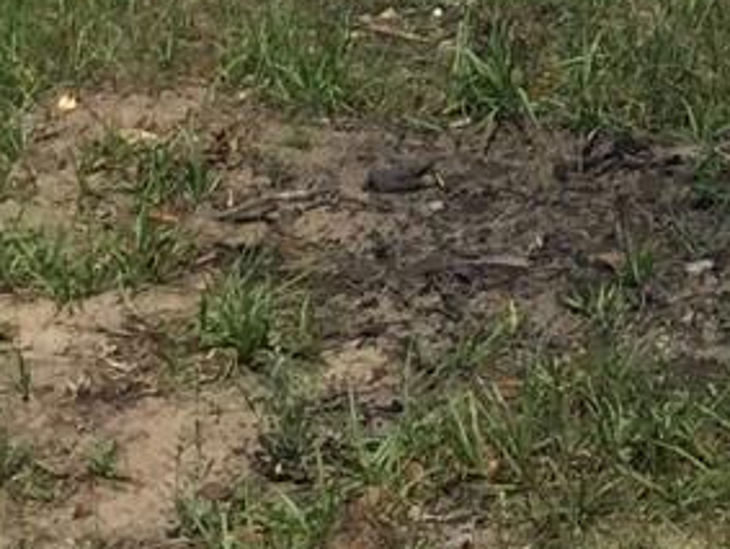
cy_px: -840
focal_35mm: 175
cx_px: 818
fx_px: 3695
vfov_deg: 7.8
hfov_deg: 11.1
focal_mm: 3.3
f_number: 2.4
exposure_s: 1/2717
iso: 25
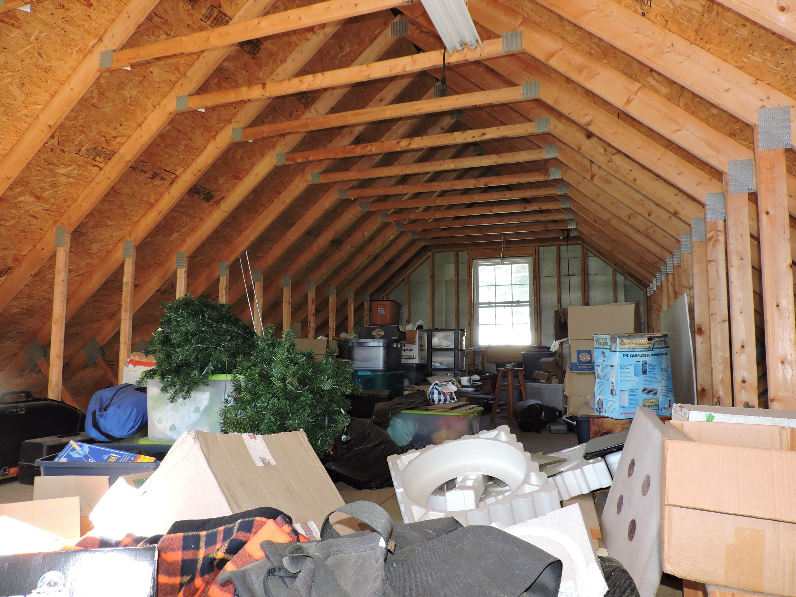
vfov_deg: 56.8
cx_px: 398
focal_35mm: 24
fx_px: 552
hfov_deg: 71.6
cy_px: 298
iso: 200
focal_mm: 4.3
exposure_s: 1/30
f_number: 3
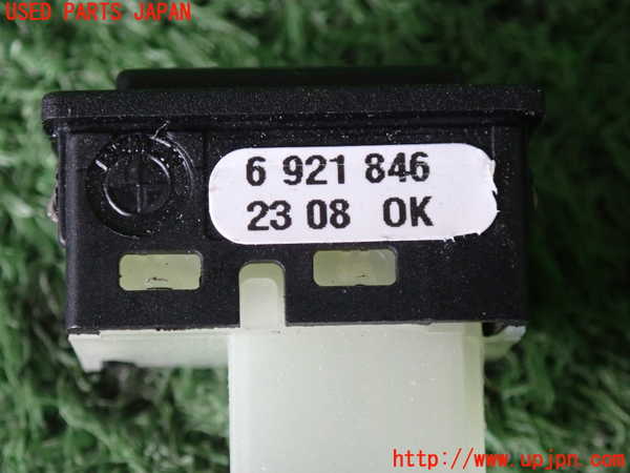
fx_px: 1820
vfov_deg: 14.8
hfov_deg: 19.6
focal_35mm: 100
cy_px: 236
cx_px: 315
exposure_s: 1/160
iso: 1000
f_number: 4.9
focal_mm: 18
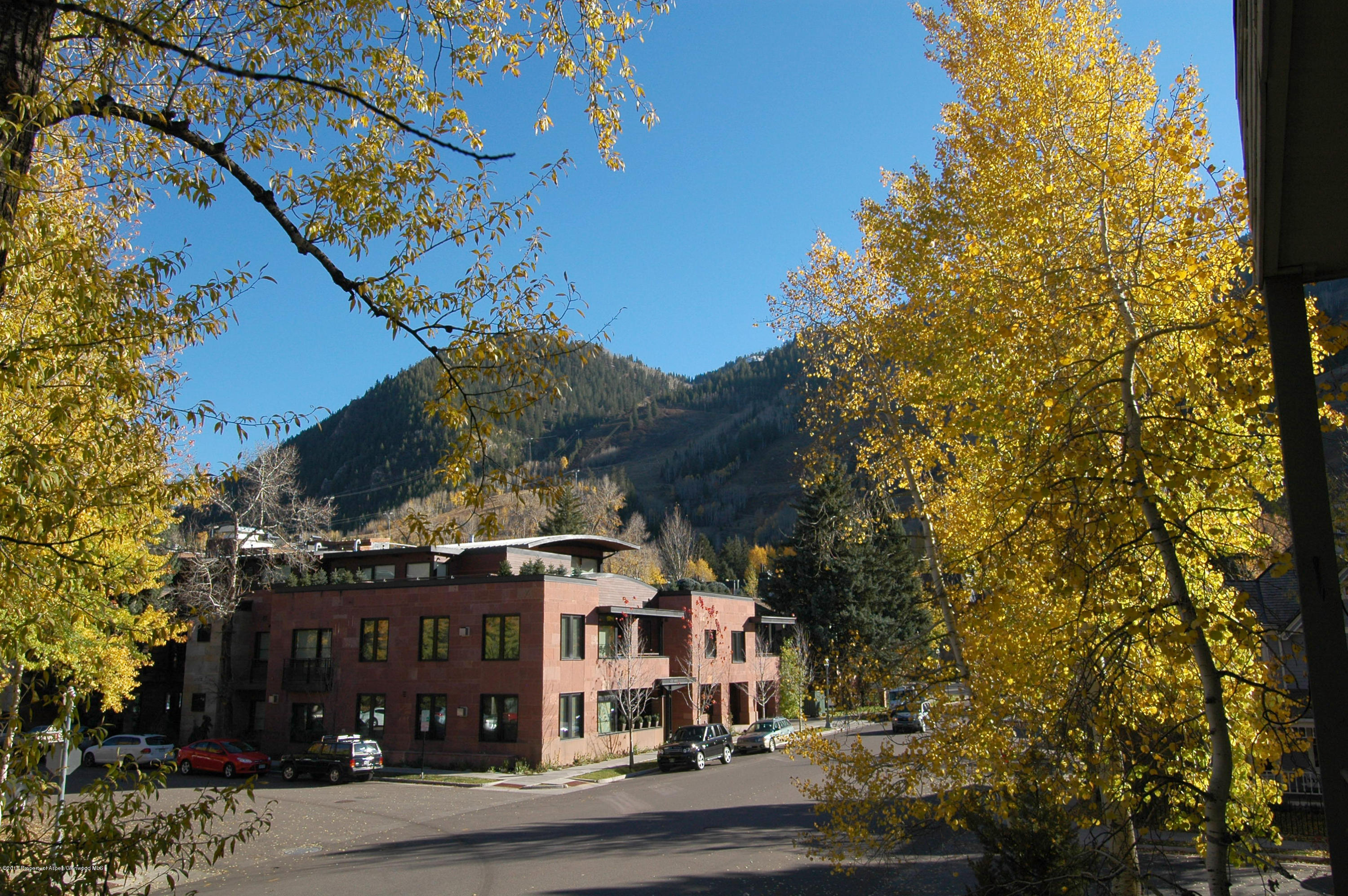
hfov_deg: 67.4
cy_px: 448
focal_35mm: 27
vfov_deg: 47.8
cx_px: 674
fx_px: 1010
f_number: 9
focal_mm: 18
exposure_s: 1/320
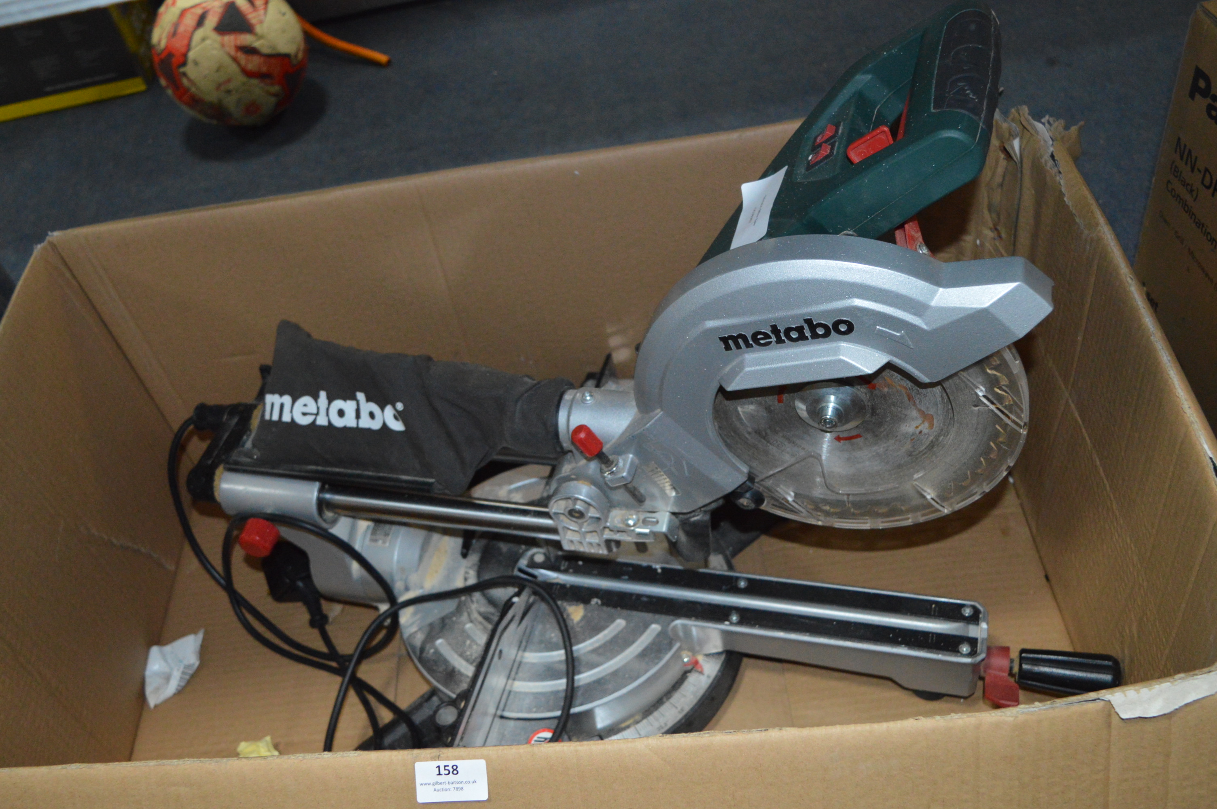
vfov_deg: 38.3
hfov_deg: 55.1
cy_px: 404
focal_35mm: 34
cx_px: 608
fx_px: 1165
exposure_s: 1/60
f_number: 3.8
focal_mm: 23
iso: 2200
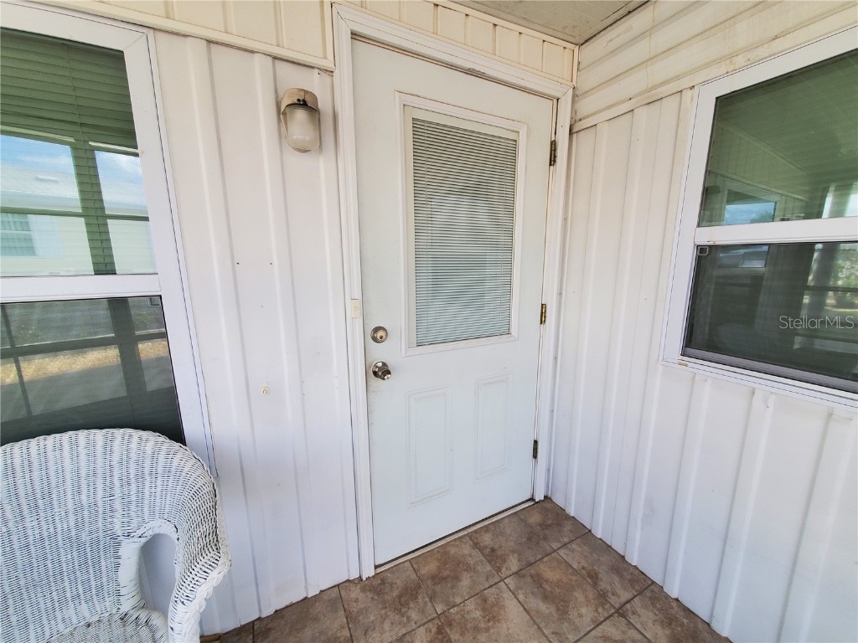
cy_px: 322
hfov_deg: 106.2
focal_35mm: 13
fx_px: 322
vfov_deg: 89.9
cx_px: 429
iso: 64
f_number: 2.2
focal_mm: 1.8
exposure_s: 1/60
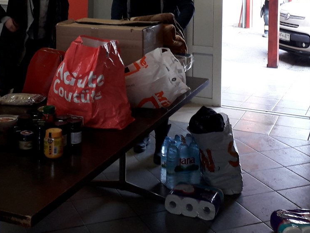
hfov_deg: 33.2
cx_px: 143
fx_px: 519
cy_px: -7
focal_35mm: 58
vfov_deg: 24.0
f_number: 1.9
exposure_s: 1/50
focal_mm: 3.6
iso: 80
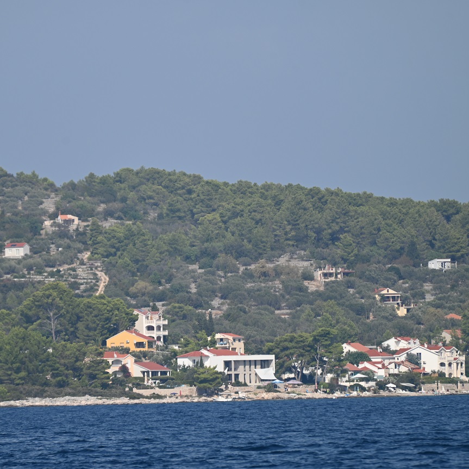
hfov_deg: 4.6
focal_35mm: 384
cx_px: 171
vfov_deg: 4.6
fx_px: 5886
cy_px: 234
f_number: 5.6
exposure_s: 1/1000
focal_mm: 300
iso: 160
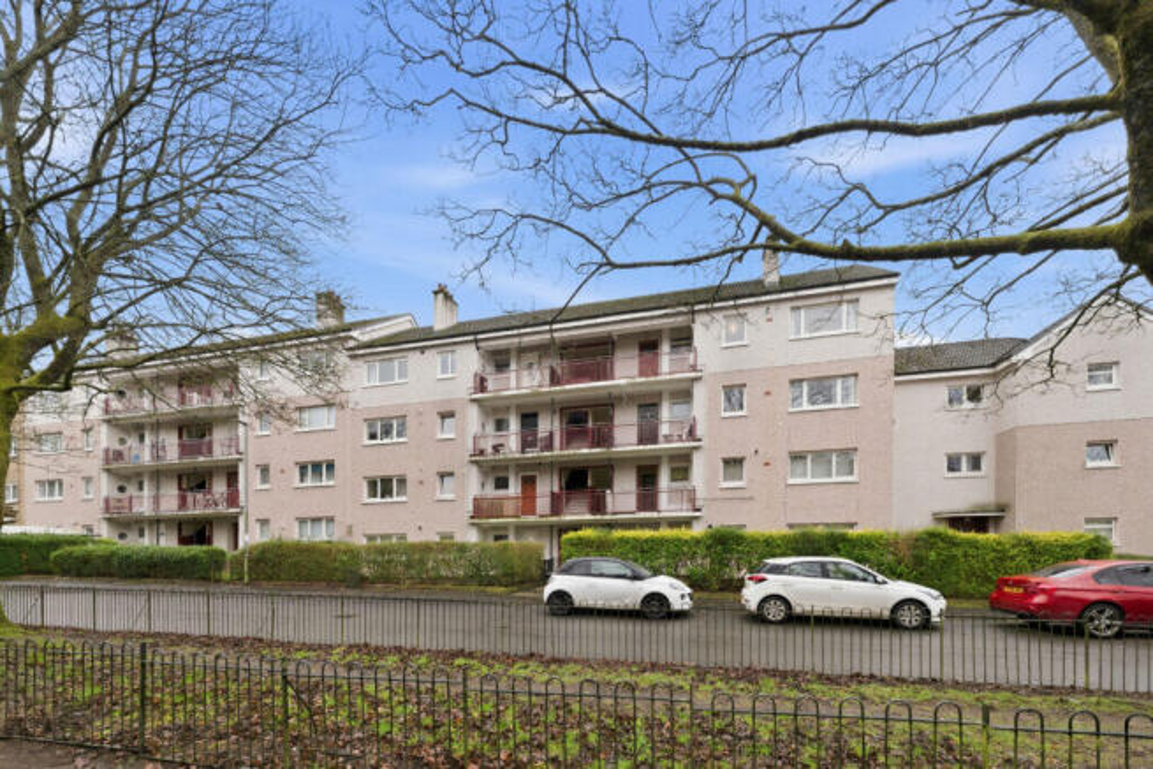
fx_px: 448
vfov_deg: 81.2
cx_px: 576
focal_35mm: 14
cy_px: 384
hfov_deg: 104.2
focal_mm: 14
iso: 640
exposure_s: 1/50
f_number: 8
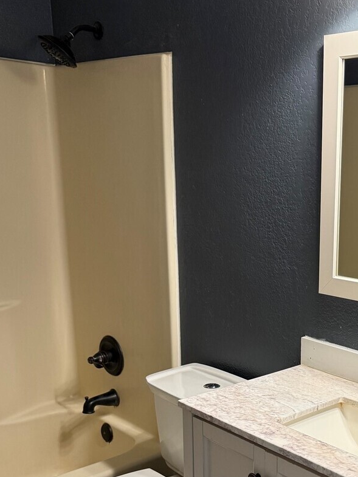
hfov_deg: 31.5
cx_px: 314
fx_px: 607
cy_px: 373
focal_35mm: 44
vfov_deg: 41.3
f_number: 1.78
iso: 200
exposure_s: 1/60
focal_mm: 6.76
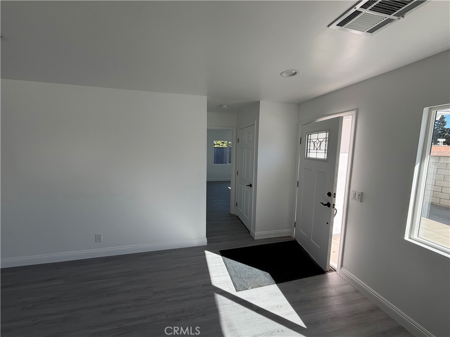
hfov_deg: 102.1
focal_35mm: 14
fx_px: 182
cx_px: 225
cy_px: 168
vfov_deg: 85.7
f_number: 2.2
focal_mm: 2.22
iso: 50
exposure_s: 1/313
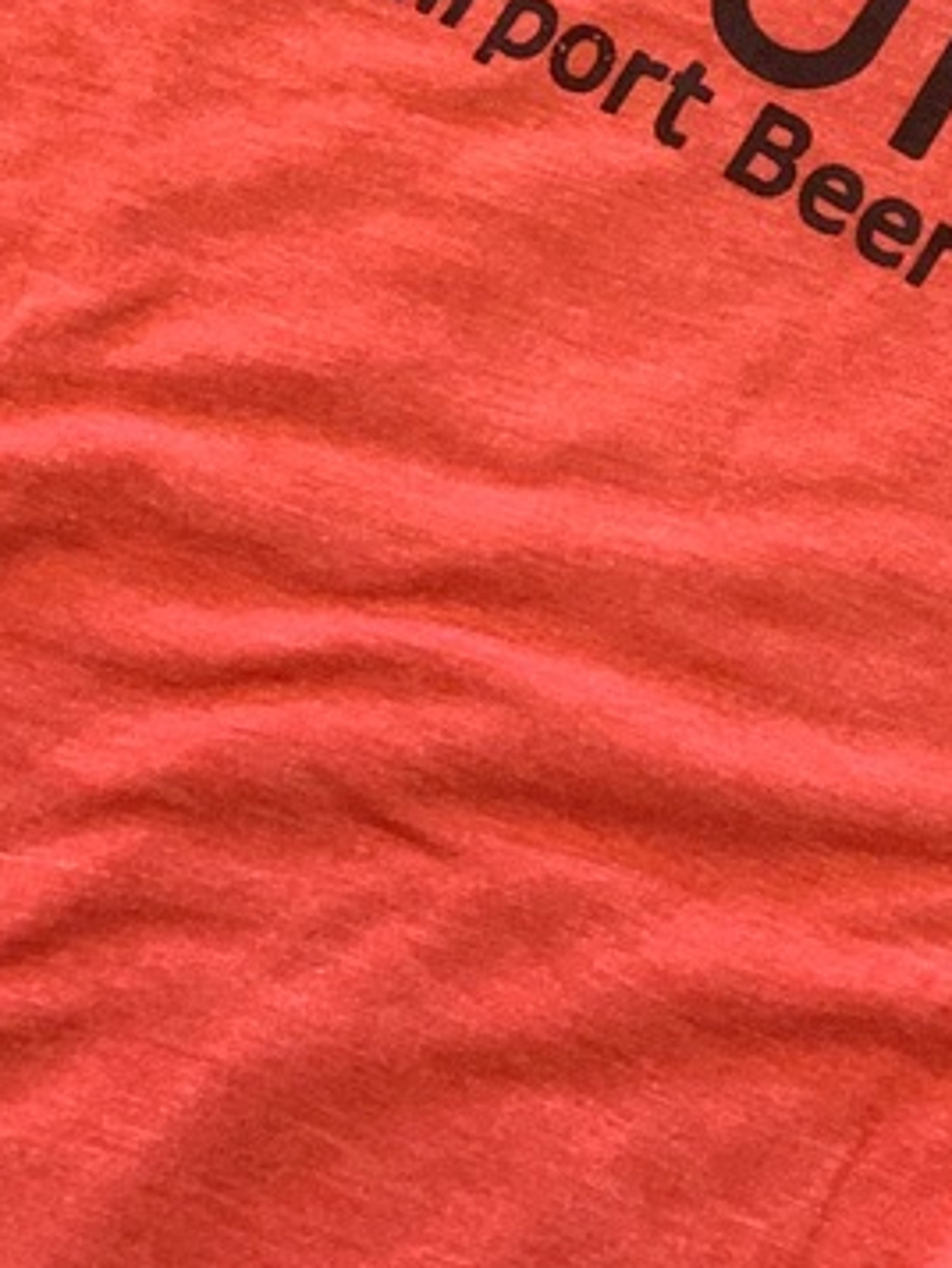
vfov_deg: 13.1
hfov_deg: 9.9
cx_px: 874
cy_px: 121
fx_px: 5460
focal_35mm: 149
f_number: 2.4
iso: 100
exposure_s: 1/60
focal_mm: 6
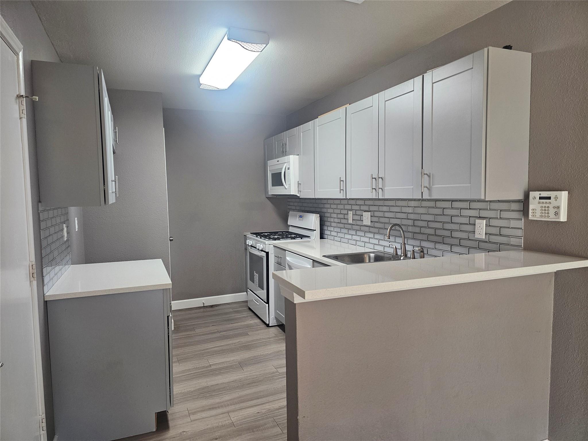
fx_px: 391
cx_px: 294
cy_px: 220
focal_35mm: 23
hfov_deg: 73.9
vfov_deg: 58.9
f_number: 1.7
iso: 200
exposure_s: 1/120
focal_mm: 6.3
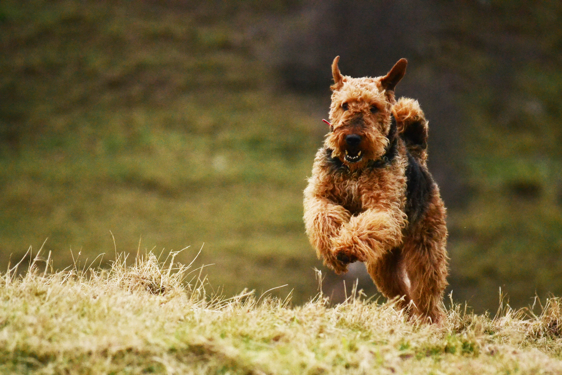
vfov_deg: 3.4
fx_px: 6322
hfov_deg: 5.1
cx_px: 281
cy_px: 188
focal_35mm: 405
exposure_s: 1/2500
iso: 3200
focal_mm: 270
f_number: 5.6
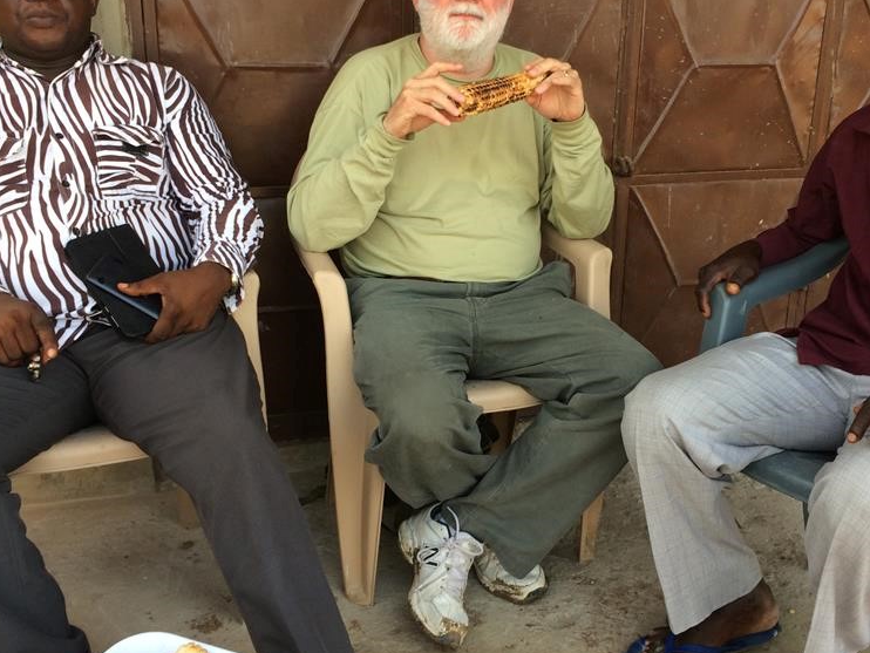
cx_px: 458
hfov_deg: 46.8
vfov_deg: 36.0
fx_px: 1006
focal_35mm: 40
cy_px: 313
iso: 32
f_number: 2.2
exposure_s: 1/164
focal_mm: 4.15
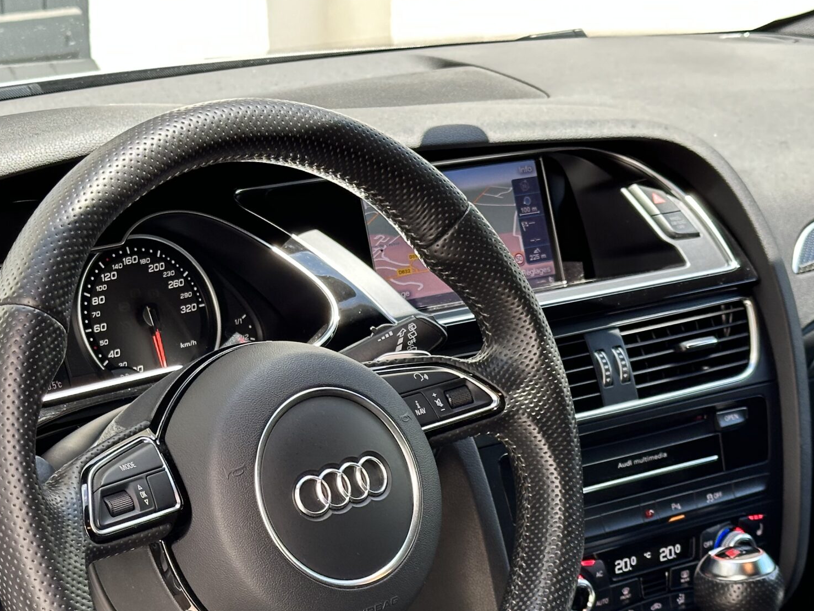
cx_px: 300
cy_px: 450
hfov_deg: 23.5
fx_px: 1952
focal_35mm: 83
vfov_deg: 17.7
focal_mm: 6.86
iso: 64
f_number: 1.78
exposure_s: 1/305
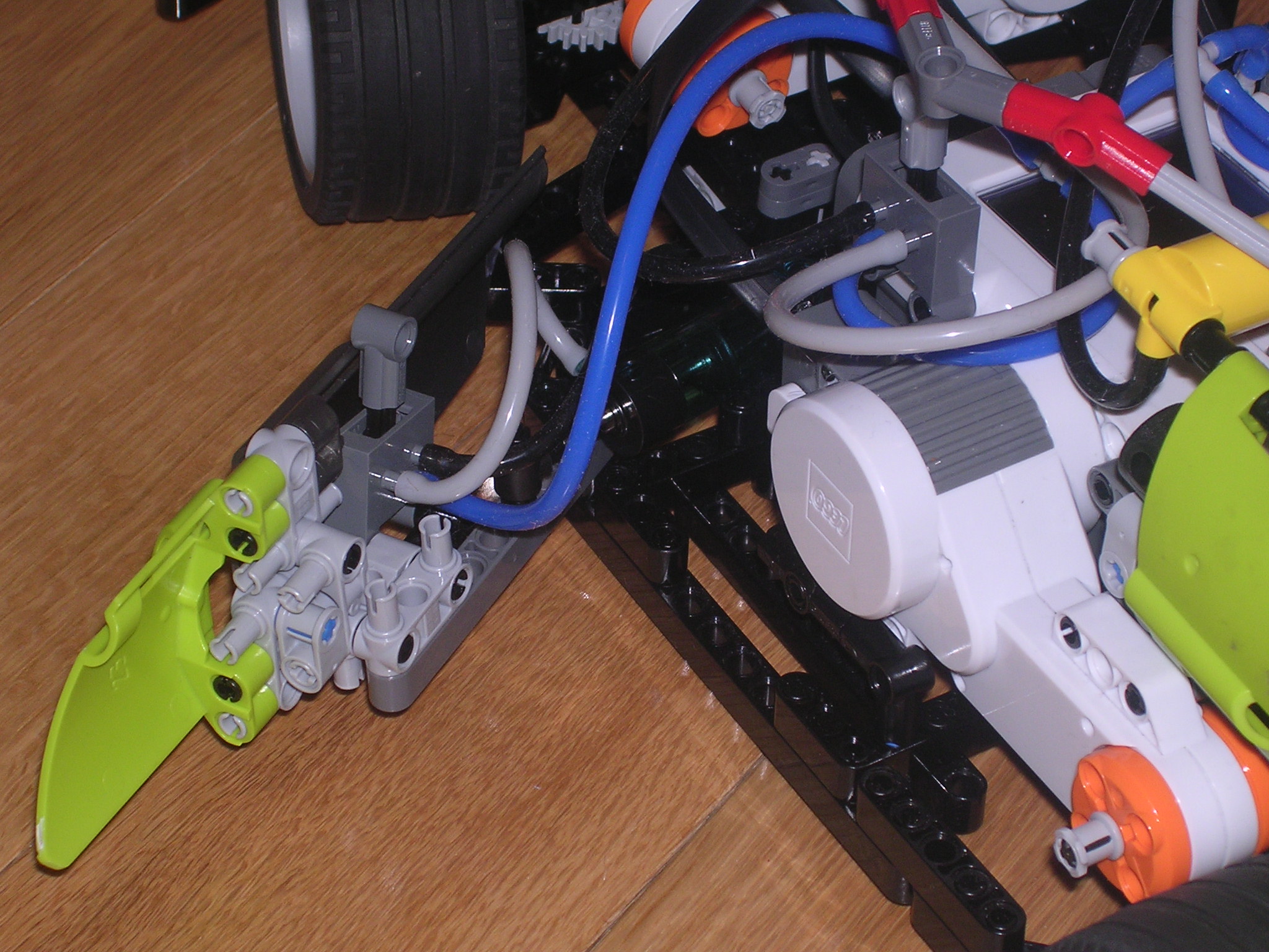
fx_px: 4216
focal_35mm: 115
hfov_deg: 17.1
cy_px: 476
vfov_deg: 12.9
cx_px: 634
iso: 100
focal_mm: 17.4
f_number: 4.9
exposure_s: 1/60.1
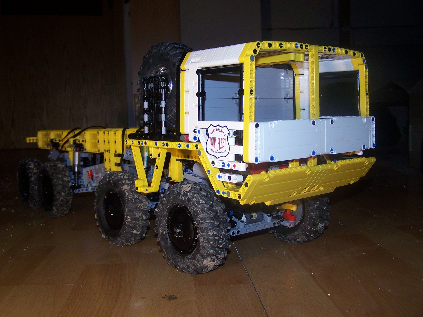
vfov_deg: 37.7
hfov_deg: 49.0
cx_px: 212
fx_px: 464
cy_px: 158
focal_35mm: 38
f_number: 2.8
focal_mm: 6.3
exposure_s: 1/60
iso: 80
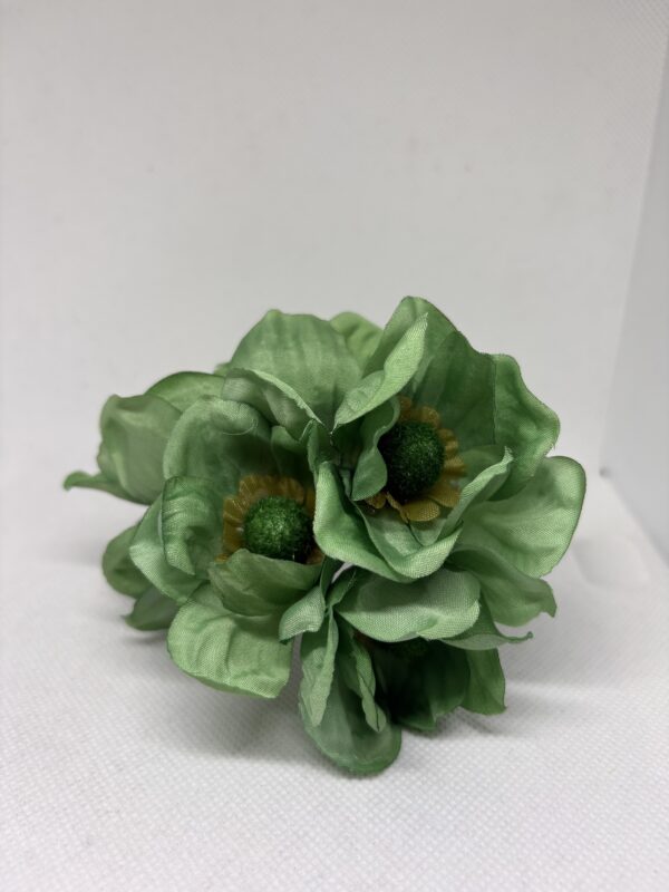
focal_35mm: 26
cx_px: 334
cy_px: 446
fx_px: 670
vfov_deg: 67.3
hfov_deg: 53.1
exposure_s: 1/121
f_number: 1.6
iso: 32
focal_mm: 5.96
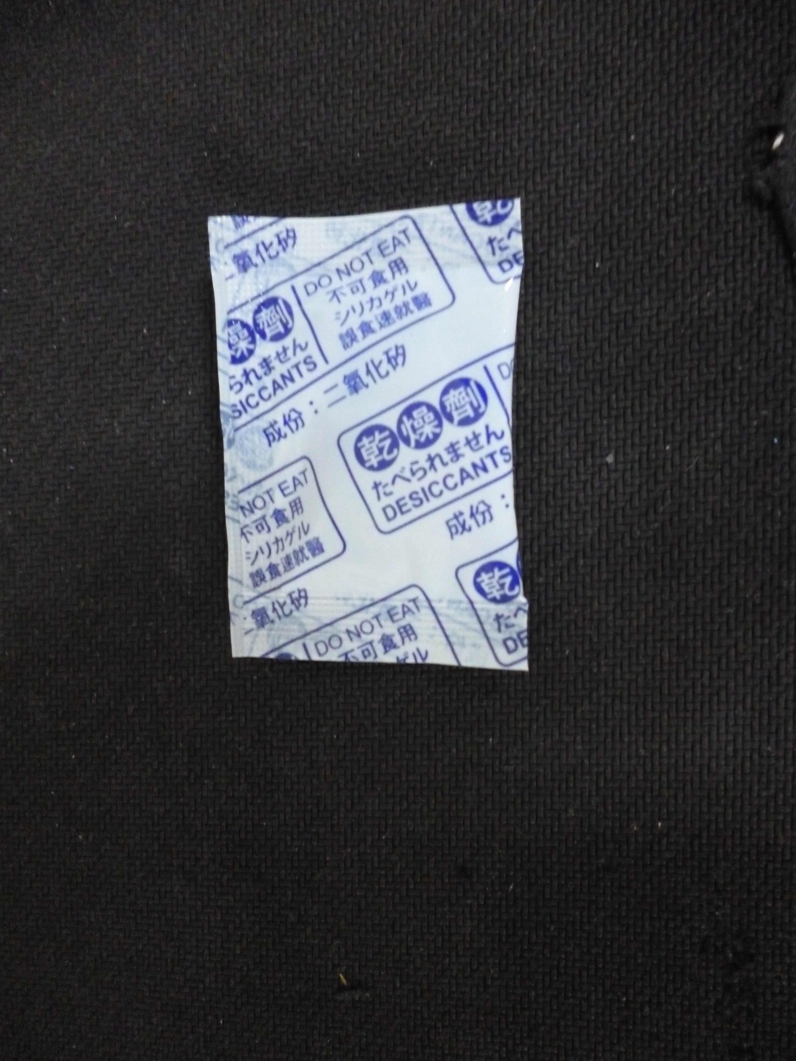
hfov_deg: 49.7
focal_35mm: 28
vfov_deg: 63.4
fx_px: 858
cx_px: 398
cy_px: 530
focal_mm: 5
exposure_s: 1/15
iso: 1250
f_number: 3.1
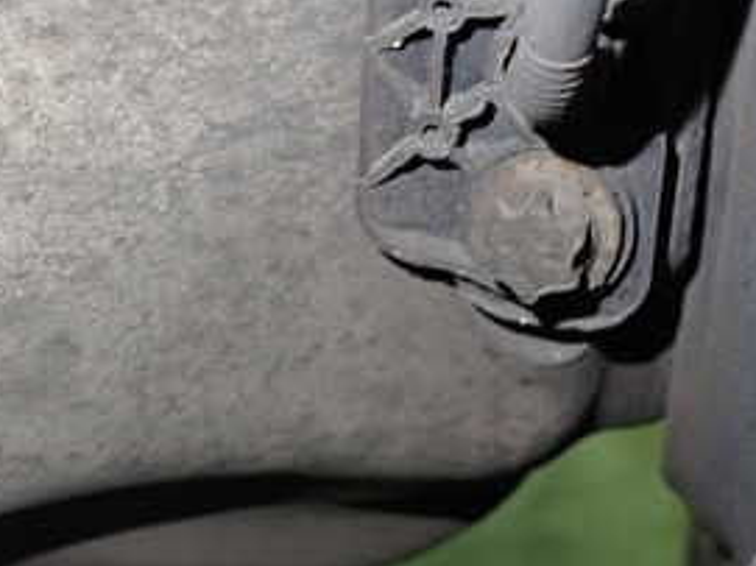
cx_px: 550
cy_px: 39
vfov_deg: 22.9
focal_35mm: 62
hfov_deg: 30.8
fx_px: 1353
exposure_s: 1/30
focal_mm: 5.05
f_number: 2.2
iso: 320
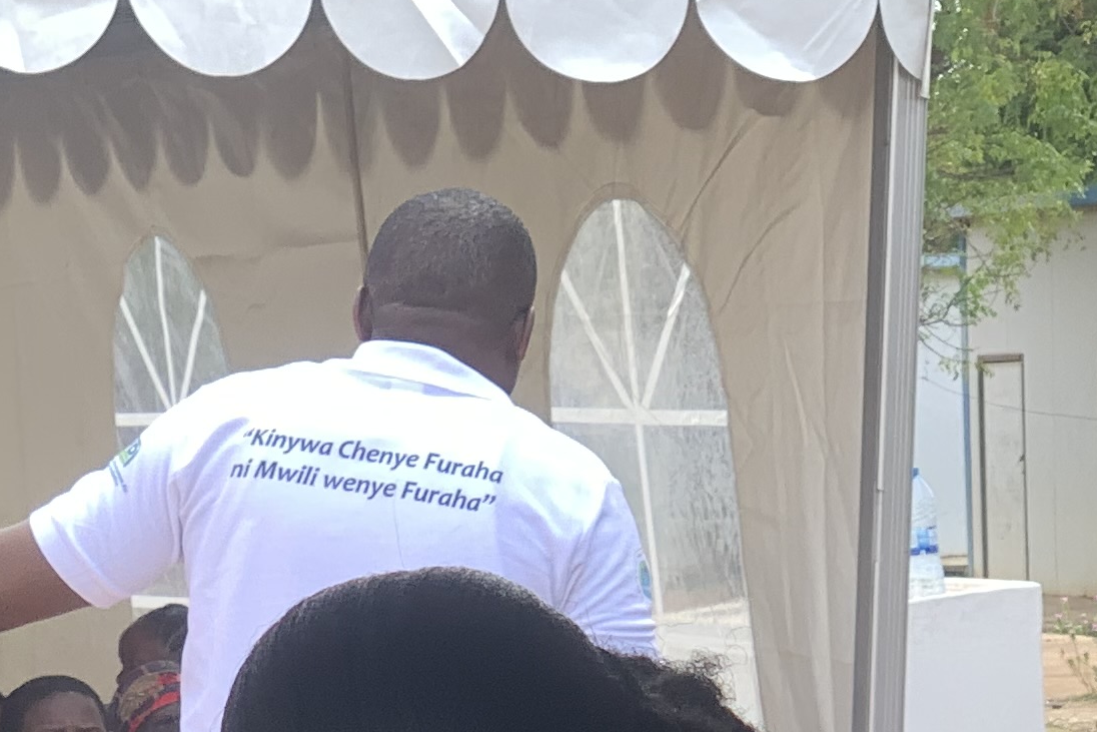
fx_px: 6064
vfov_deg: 6.8
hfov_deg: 10.2
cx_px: -85
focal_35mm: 199
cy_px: 1068
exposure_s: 1/199
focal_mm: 6
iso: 16
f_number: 2.4
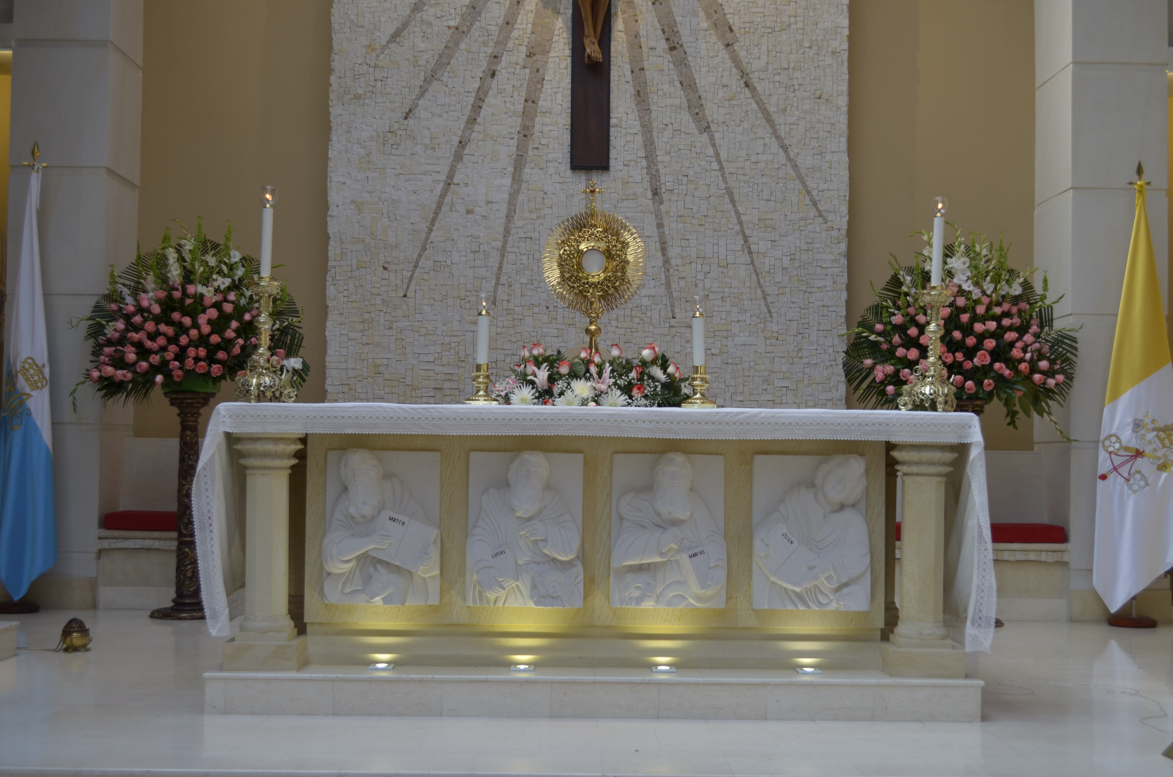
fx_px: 1561
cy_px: 388
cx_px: 586
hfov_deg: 41.2
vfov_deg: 28.0
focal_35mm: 48
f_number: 4.8
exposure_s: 1/30
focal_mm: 32
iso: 140
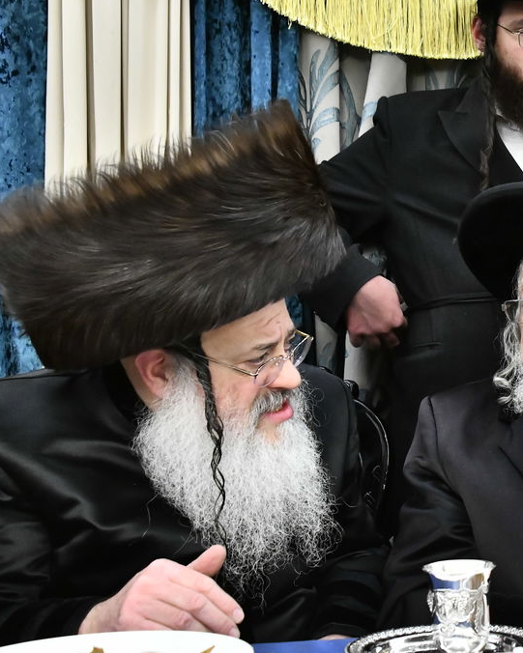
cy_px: 279
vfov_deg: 27.1
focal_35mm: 70
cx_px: 563
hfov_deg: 20.9
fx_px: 1354
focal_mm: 36
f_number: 5.6
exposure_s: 1/160
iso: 3200
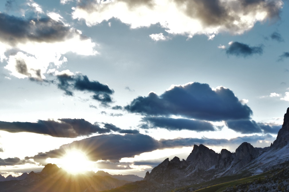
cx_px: 230
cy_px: 112
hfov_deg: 33.5
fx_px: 465
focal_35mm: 58
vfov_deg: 23.4
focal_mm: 21
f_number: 5.6
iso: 200
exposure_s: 1/250
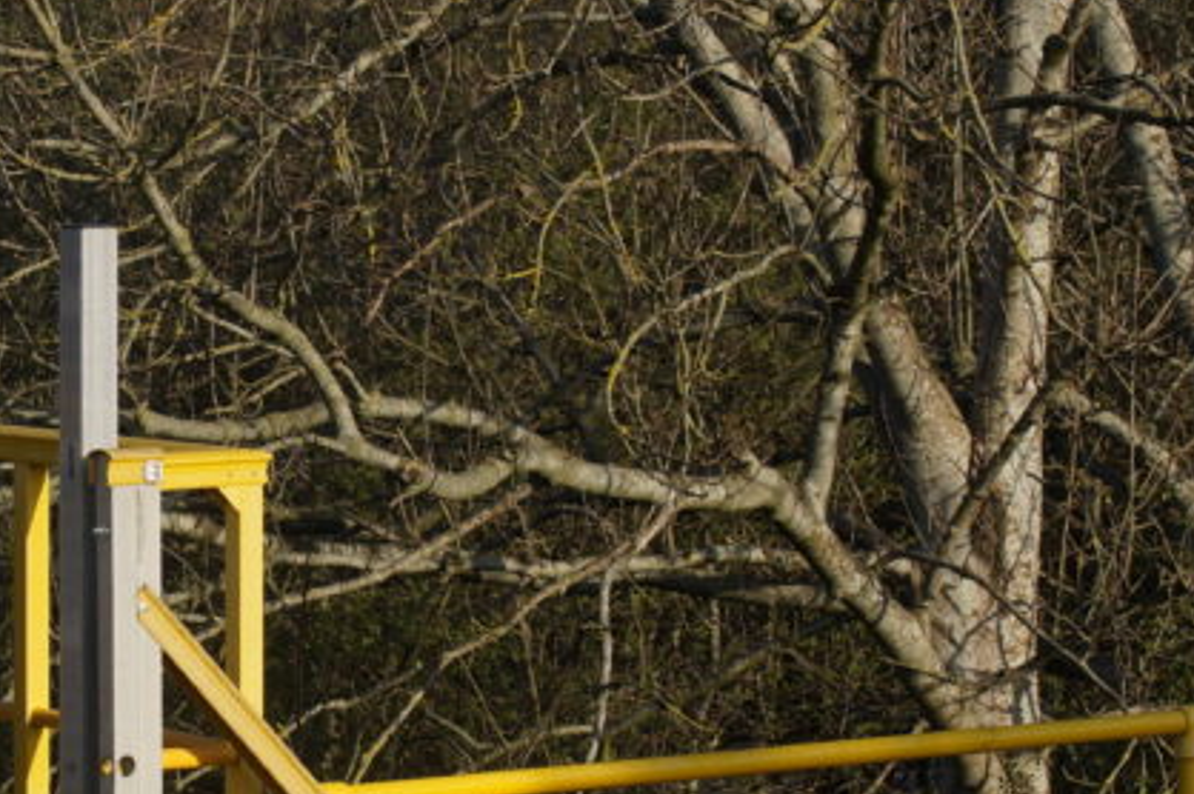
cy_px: 654
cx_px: -9
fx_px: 5435
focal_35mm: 164
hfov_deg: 12.4
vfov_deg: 8.3
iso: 100
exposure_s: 1/200
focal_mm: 45
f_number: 9
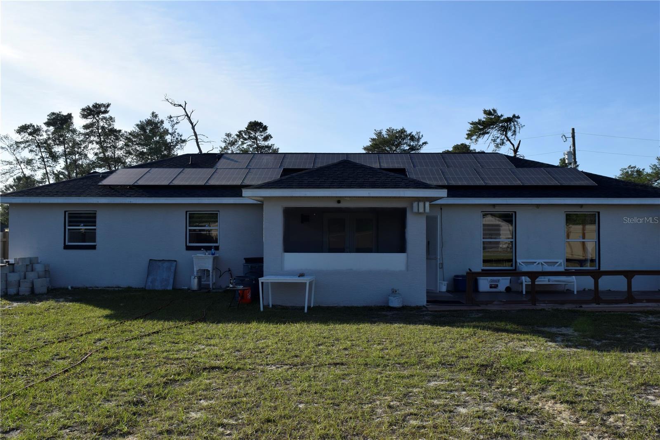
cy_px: 220
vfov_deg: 40.0
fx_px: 605
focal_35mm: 33
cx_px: 330
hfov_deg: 57.2
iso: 200
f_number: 9
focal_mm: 22
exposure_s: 1/320
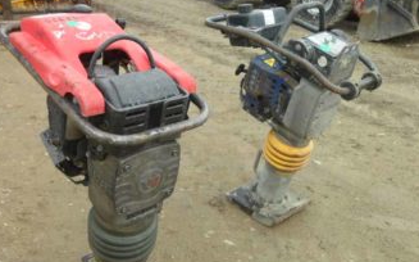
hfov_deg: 55.3
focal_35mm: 35
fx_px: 399
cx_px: 218
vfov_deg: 35.9
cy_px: 173
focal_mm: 4.9
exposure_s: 1/250
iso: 80
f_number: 3.5
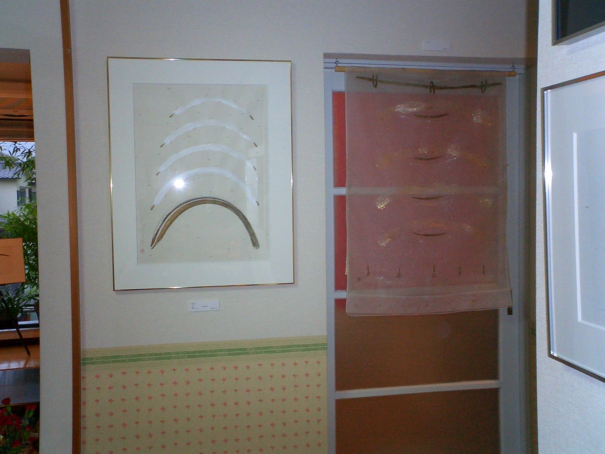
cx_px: 302
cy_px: 227
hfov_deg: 50.1
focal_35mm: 37
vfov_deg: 38.7
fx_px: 647
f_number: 3.5
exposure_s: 1/40
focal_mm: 5.6
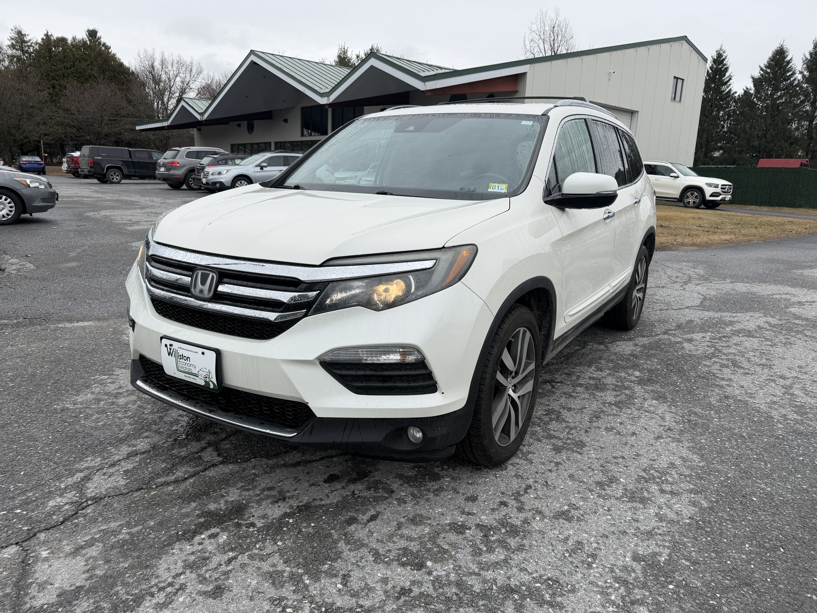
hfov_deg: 71.6
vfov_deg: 56.8
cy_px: 306
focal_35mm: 24
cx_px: 408
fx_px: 566
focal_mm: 6.76
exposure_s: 1/2299
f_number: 1.78
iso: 80
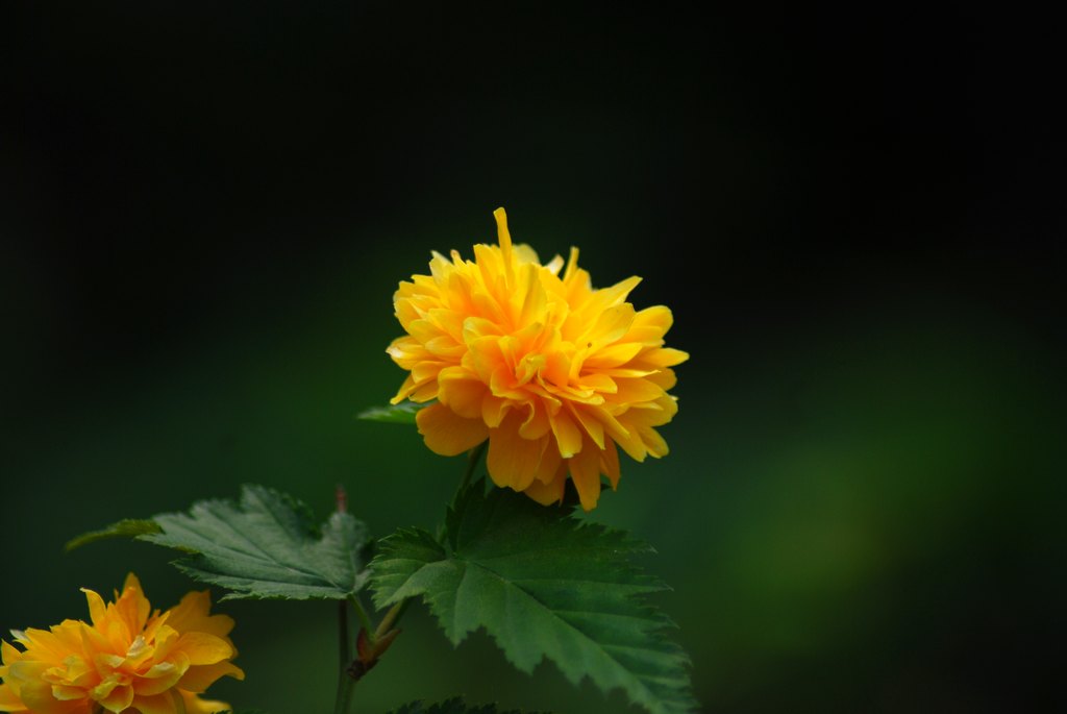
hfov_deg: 5.5
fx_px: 11125
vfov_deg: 3.7
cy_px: 357
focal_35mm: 375
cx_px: 534
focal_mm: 250
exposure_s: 1/1000
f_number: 5.6
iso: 125
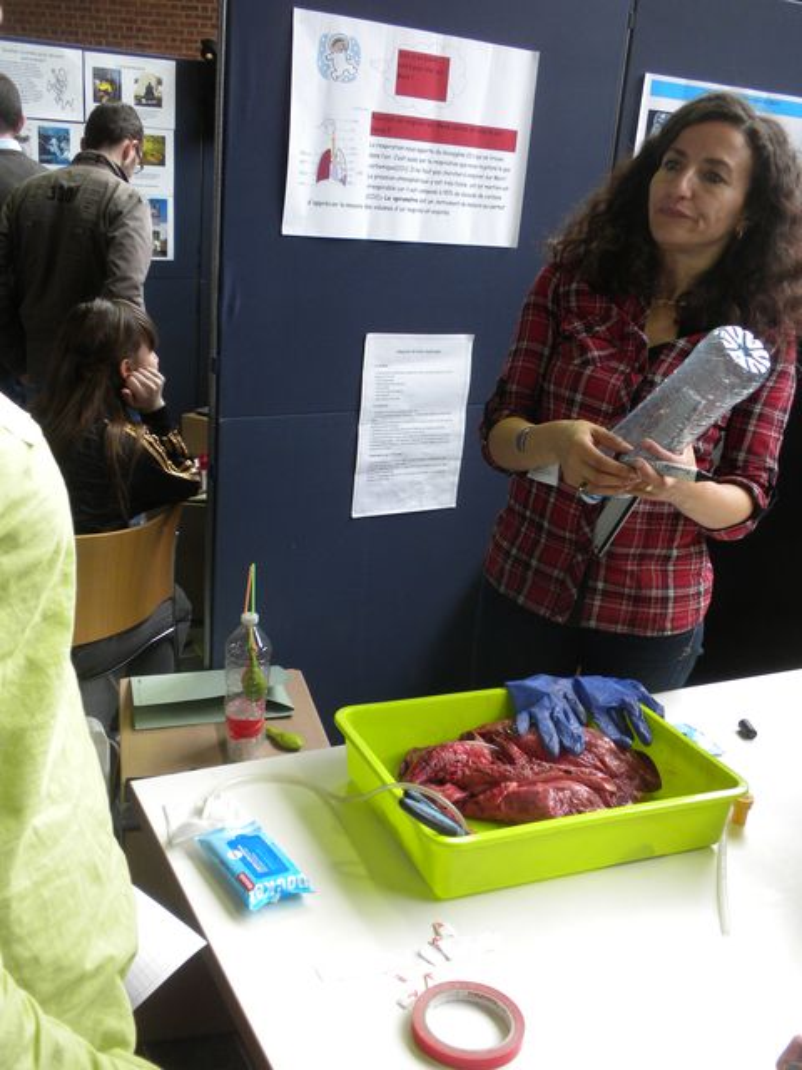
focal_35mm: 37
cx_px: 401
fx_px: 1143
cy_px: 535
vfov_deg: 50.1
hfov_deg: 38.7
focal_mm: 6.6
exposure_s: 1/63.4
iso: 135
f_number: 3.5
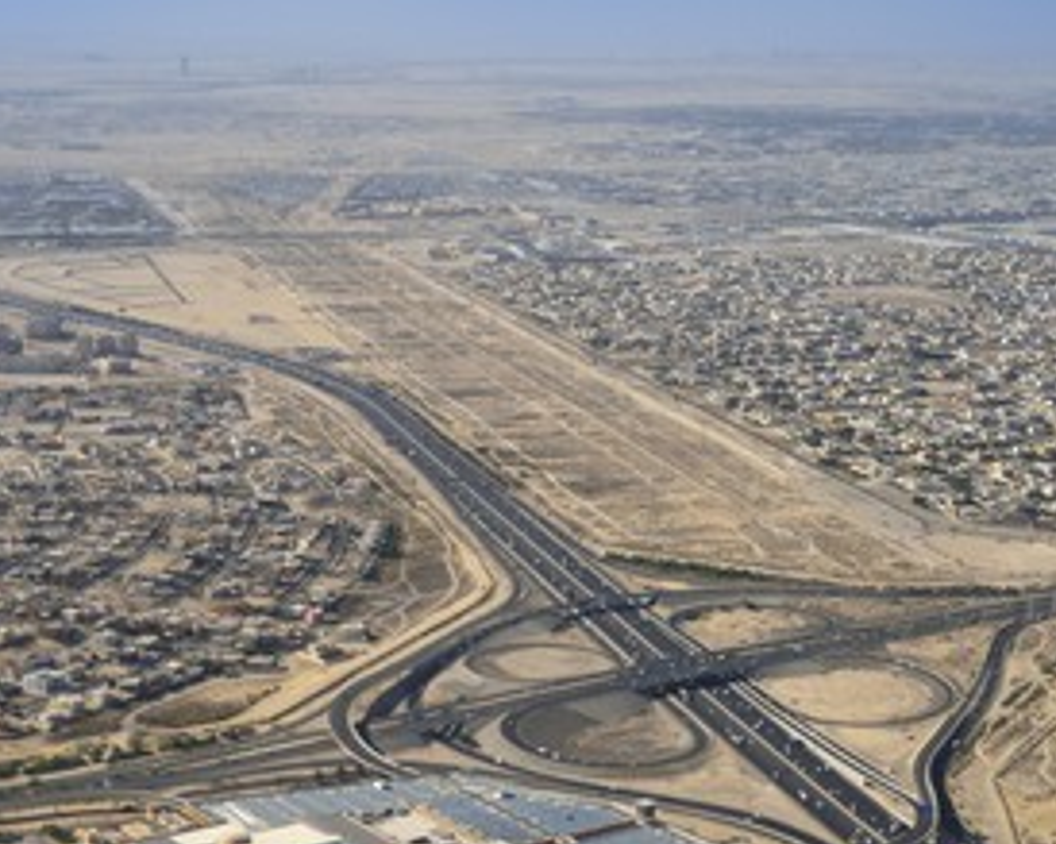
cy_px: 443
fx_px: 2249
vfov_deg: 21.2
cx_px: 524
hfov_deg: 26.4
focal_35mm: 72
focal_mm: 50
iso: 200
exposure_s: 1/640
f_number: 8
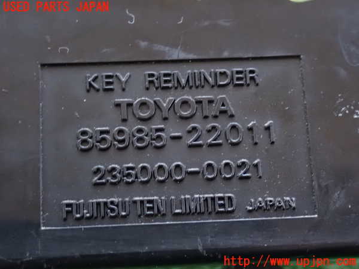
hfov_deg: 25.3
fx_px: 799
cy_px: 134
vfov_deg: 19.1
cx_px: 180
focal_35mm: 77
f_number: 4.1
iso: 1600
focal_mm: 13.65
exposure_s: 1/8
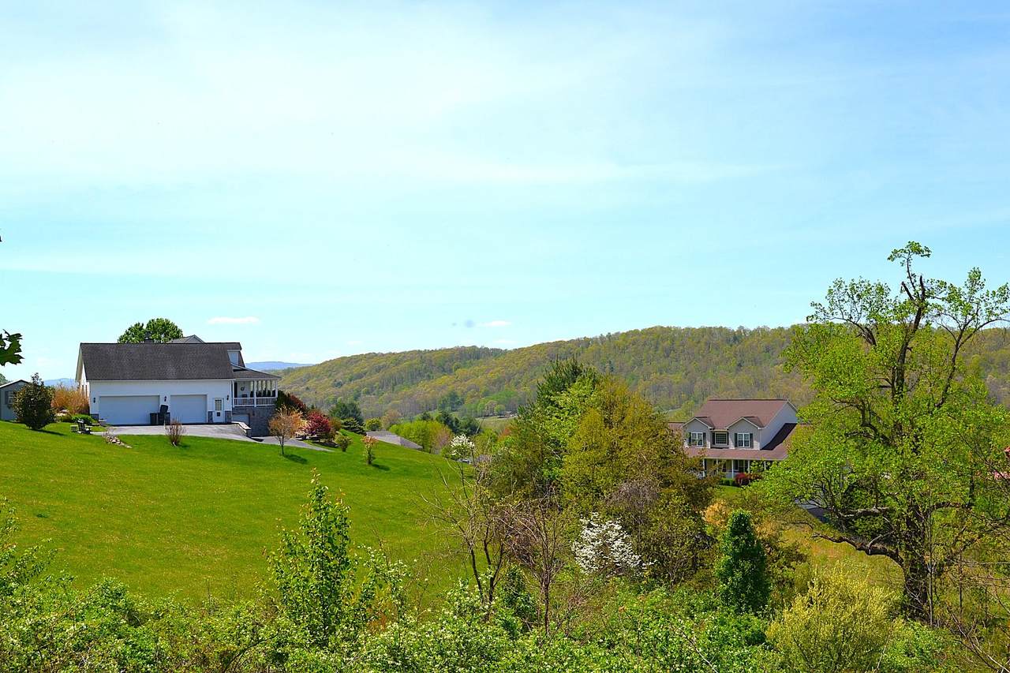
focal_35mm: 45
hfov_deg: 43.6
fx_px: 1262
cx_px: 505
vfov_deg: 29.9
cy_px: 336
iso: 100
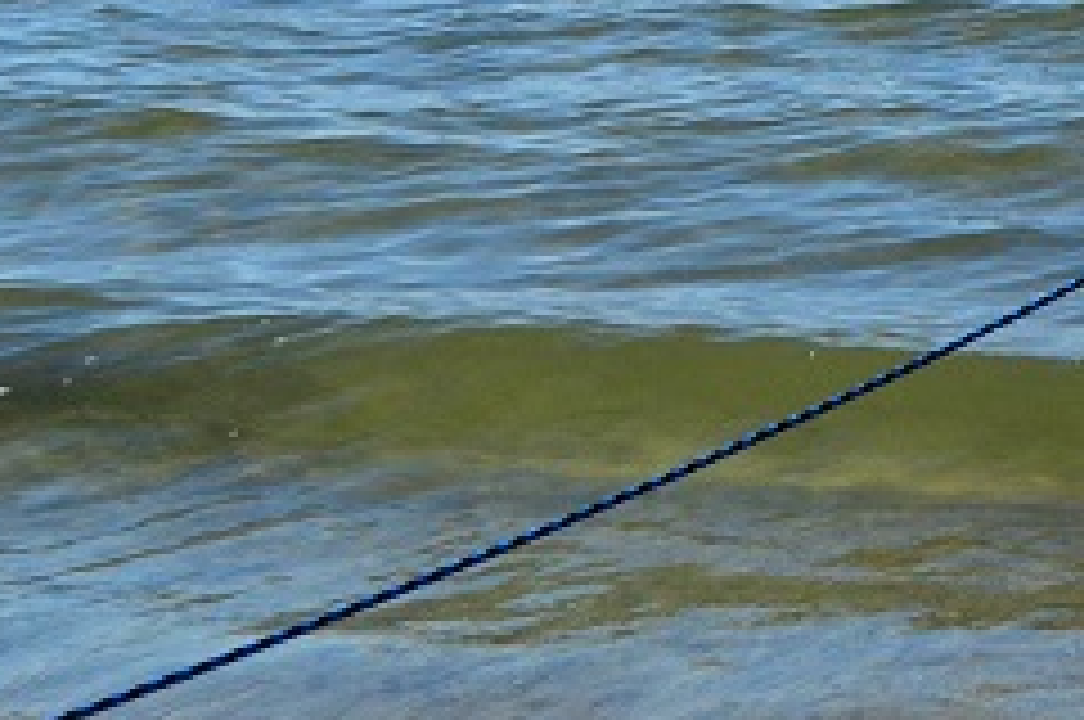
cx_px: 1577
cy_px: -511
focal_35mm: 149
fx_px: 4480
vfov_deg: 8.9
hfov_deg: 13.1
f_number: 4.5
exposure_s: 1/8000
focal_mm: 24
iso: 900
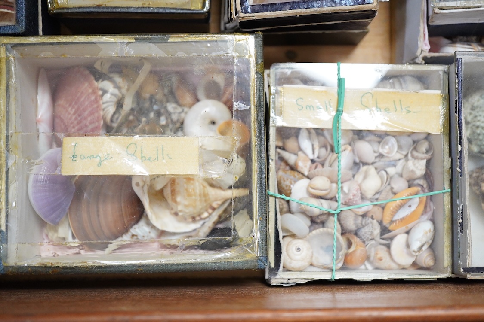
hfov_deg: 43.6
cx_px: 242
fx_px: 605
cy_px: 161
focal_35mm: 45
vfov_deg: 29.9
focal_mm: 30
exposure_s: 1/125
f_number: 3.5
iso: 2500
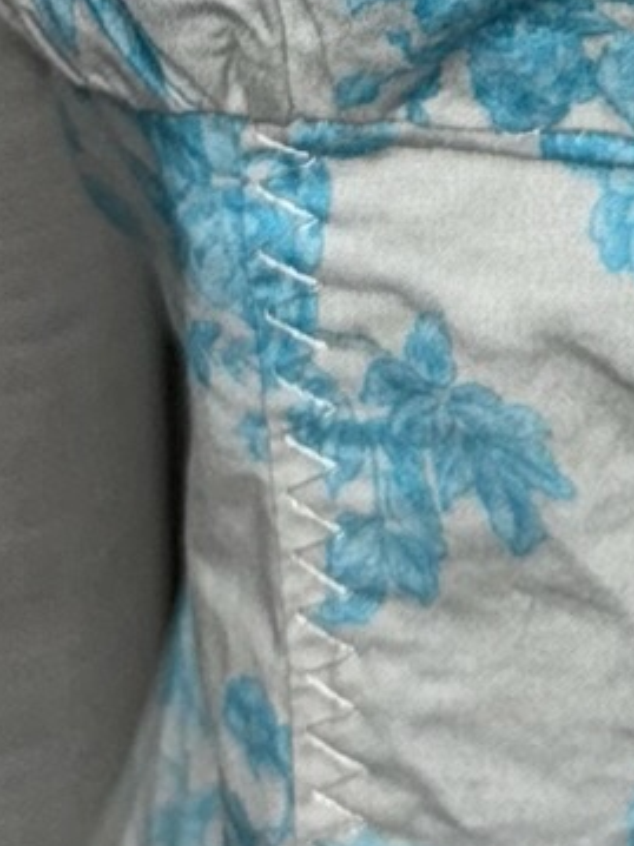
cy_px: -971
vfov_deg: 12.3
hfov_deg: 10.5
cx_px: 891
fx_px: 3348
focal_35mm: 137
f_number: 1.78
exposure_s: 1/72
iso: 50
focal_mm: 6.76
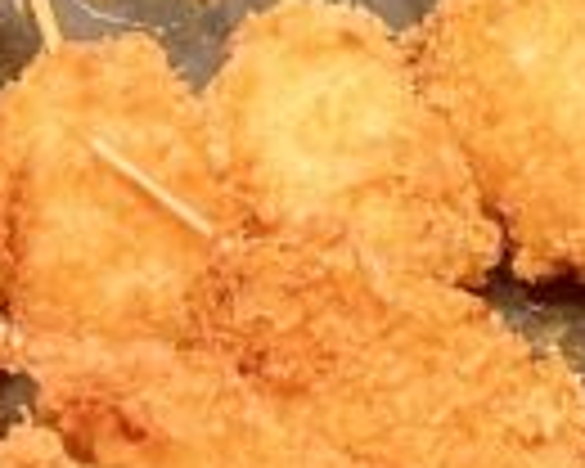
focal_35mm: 200
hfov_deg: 9.6
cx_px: 603
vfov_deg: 7.7
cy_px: 162
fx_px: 3463
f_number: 1.5
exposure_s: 1/142
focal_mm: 5.7
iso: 32
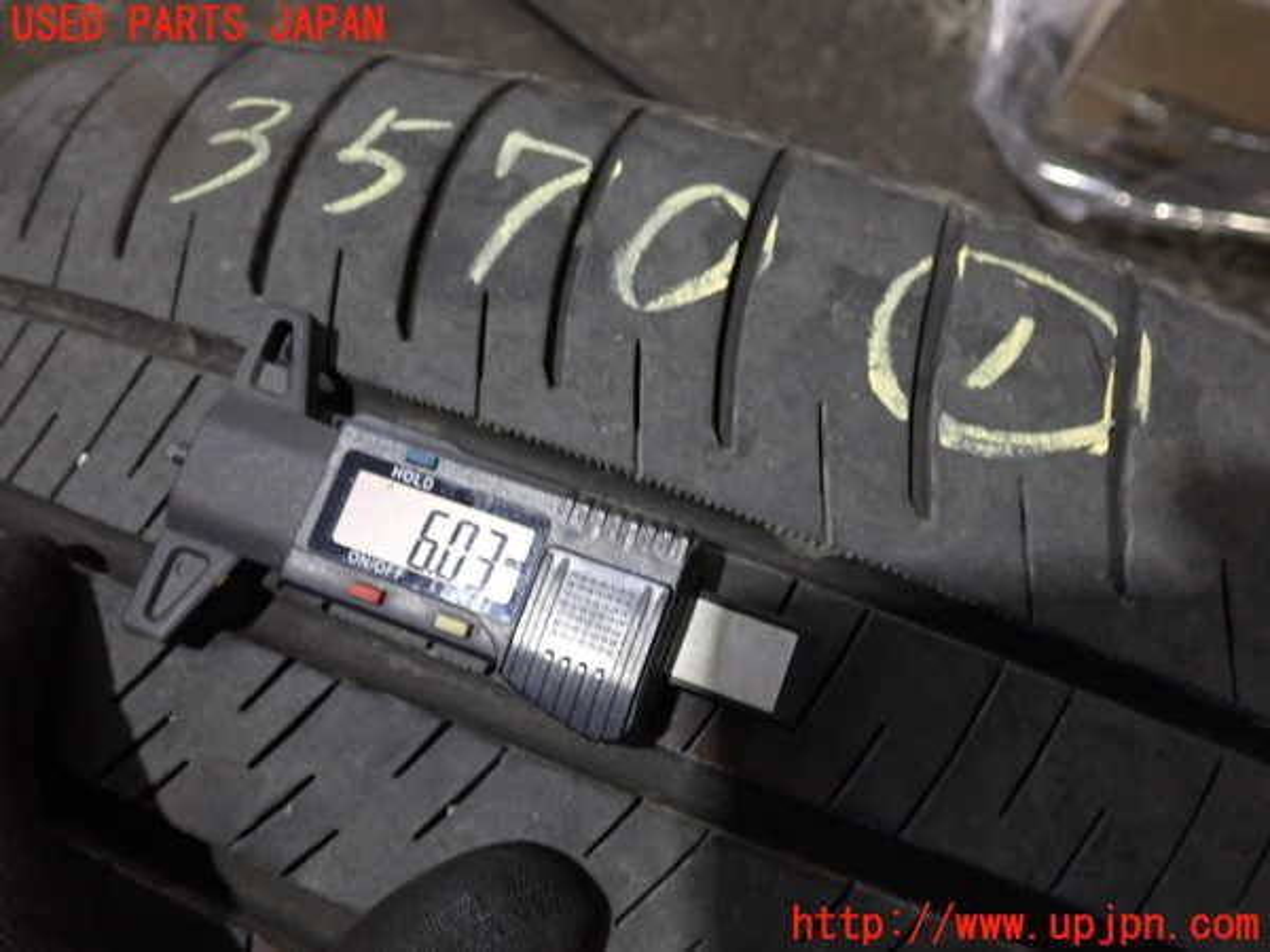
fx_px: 1101
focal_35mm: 30
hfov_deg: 60.0
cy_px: 476
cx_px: 635
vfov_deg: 46.8
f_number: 2.3
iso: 400
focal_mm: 5.4
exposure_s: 1/30
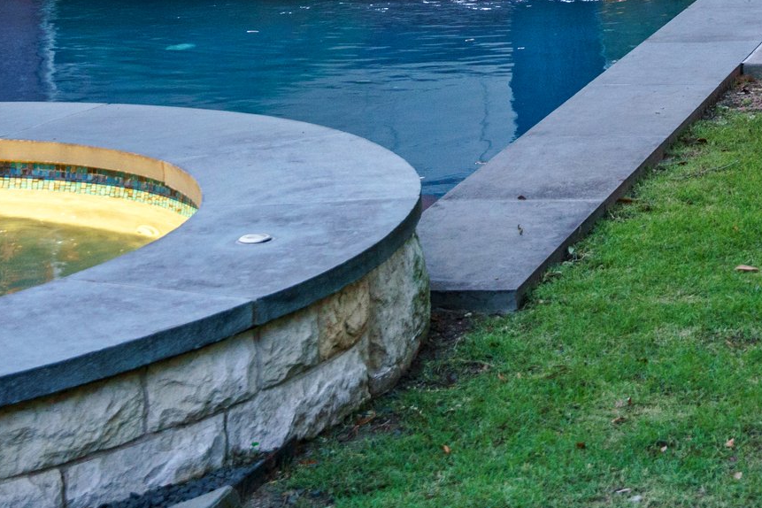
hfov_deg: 16.0
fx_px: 2463
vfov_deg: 11.2
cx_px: 1180
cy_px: -322
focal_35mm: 116
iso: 800
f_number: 4
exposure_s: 1/13
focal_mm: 33.4
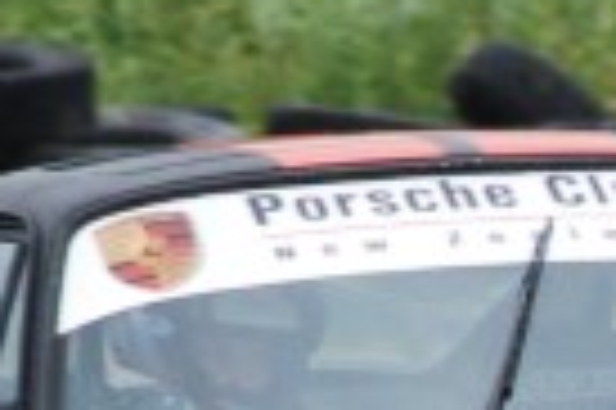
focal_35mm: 1917
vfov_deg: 0.7
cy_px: 705
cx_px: 531
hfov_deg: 1.1
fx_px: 32763
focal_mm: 250
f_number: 10
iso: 400
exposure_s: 1/250
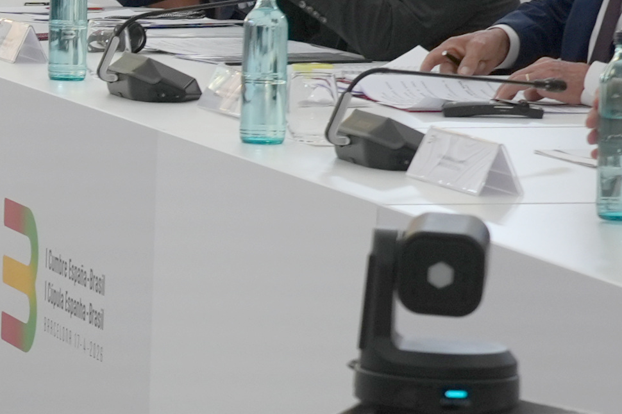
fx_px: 3195
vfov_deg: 7.4
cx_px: -239
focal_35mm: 185
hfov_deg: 10.8
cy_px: 132
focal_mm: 42
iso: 640
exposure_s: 1/160
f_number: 6.3
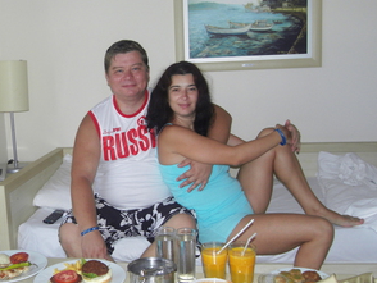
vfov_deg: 29.7
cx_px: 141
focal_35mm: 49
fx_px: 534
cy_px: 168
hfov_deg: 38.6
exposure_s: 1/50
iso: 100
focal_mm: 5.7
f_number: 3.4
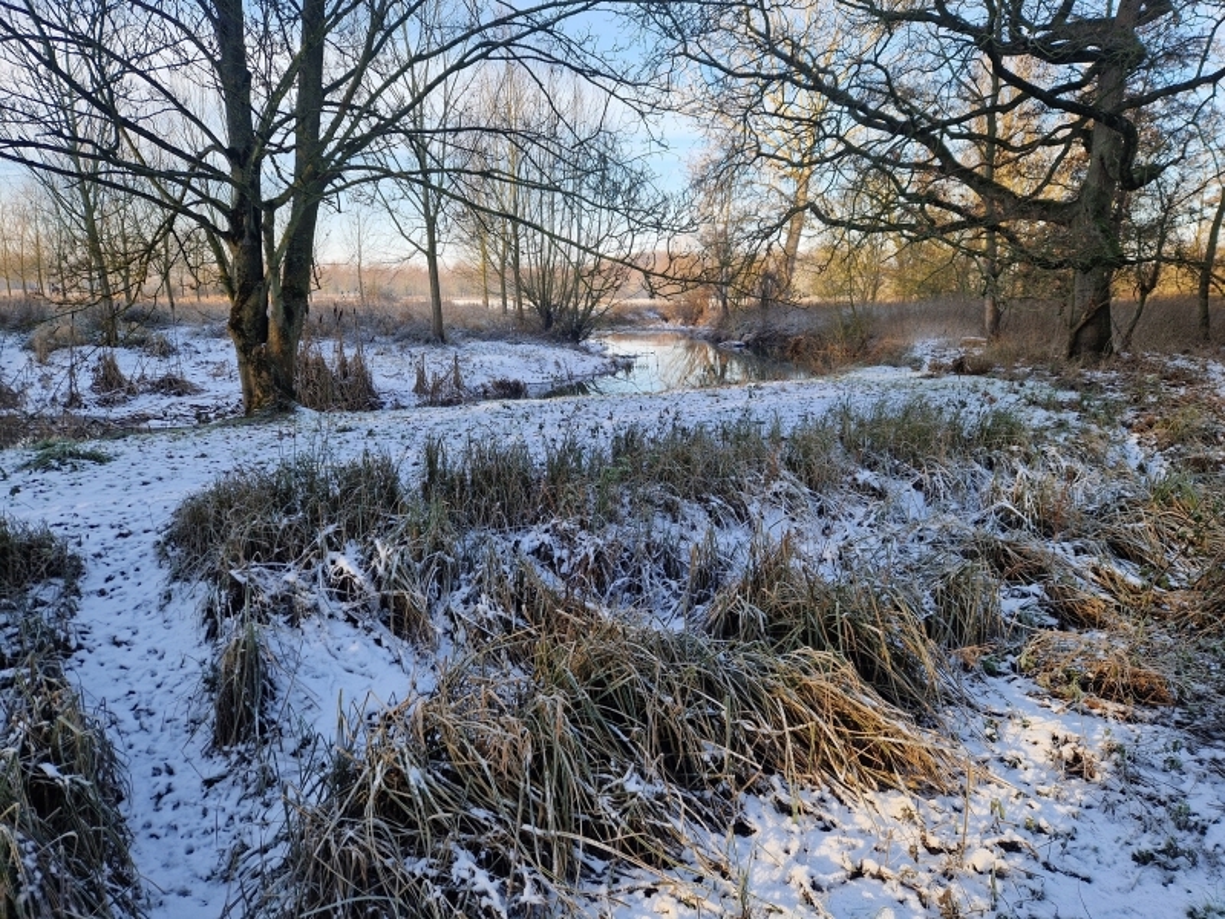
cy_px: 460
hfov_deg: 73.9
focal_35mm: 23
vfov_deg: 58.9
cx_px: 612
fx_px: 814
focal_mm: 5.4
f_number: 1.8
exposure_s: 1/363
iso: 50
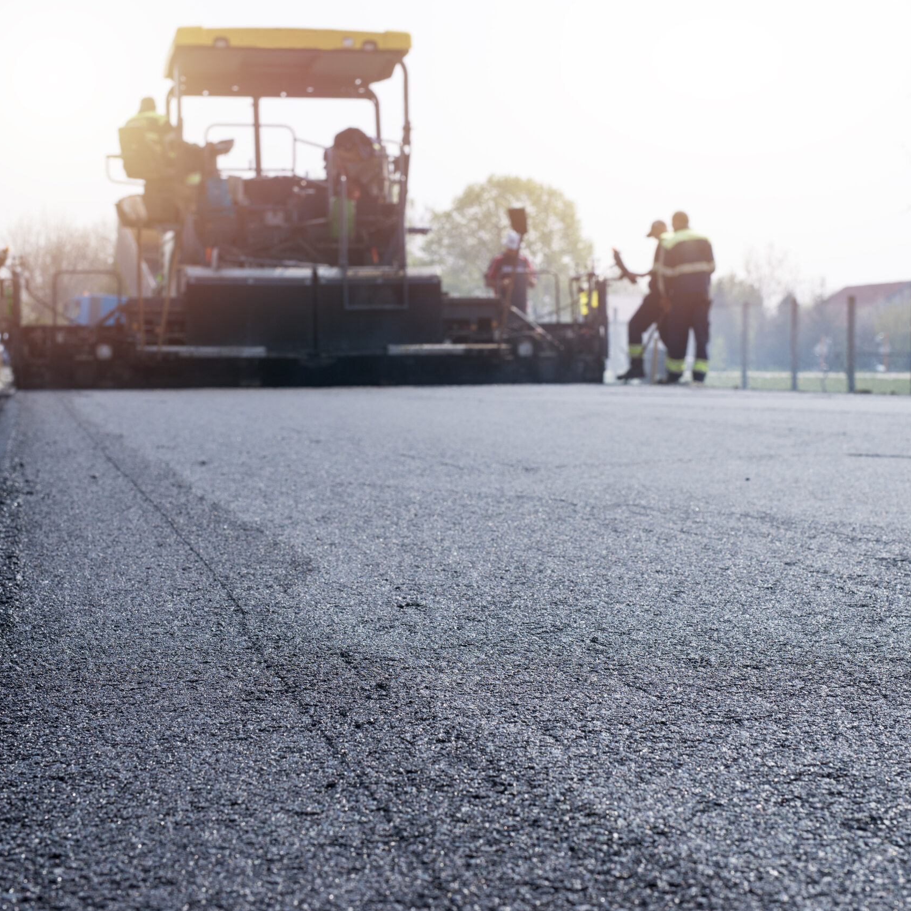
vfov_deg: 26.9
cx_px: 537
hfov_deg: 26.8
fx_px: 1906
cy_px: 455
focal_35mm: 64
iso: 400
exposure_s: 1/800
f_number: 10
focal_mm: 50
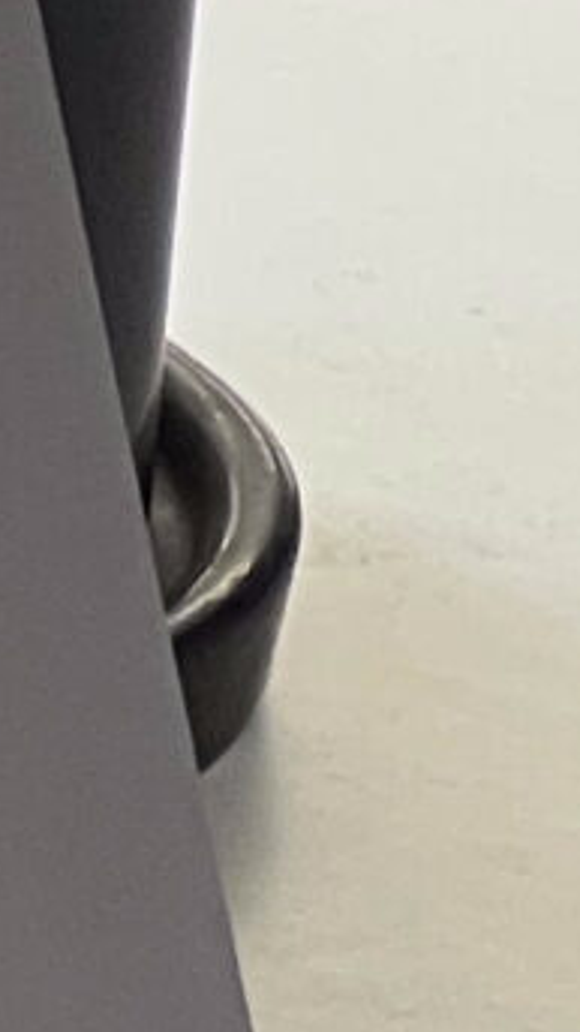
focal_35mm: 627
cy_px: 418
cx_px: -2837
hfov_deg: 1.9
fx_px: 17139
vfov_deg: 3.4
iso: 200
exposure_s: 1/91
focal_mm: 9
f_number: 2.8
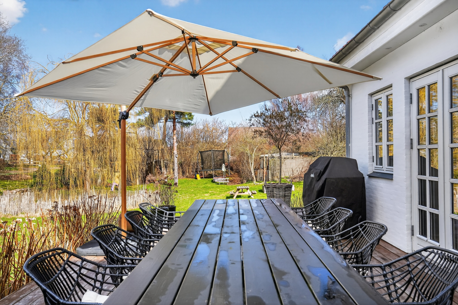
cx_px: 229
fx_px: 394
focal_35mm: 31
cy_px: 152
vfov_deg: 42.3
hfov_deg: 60.3
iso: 400
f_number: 8
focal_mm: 31
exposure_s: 1/800
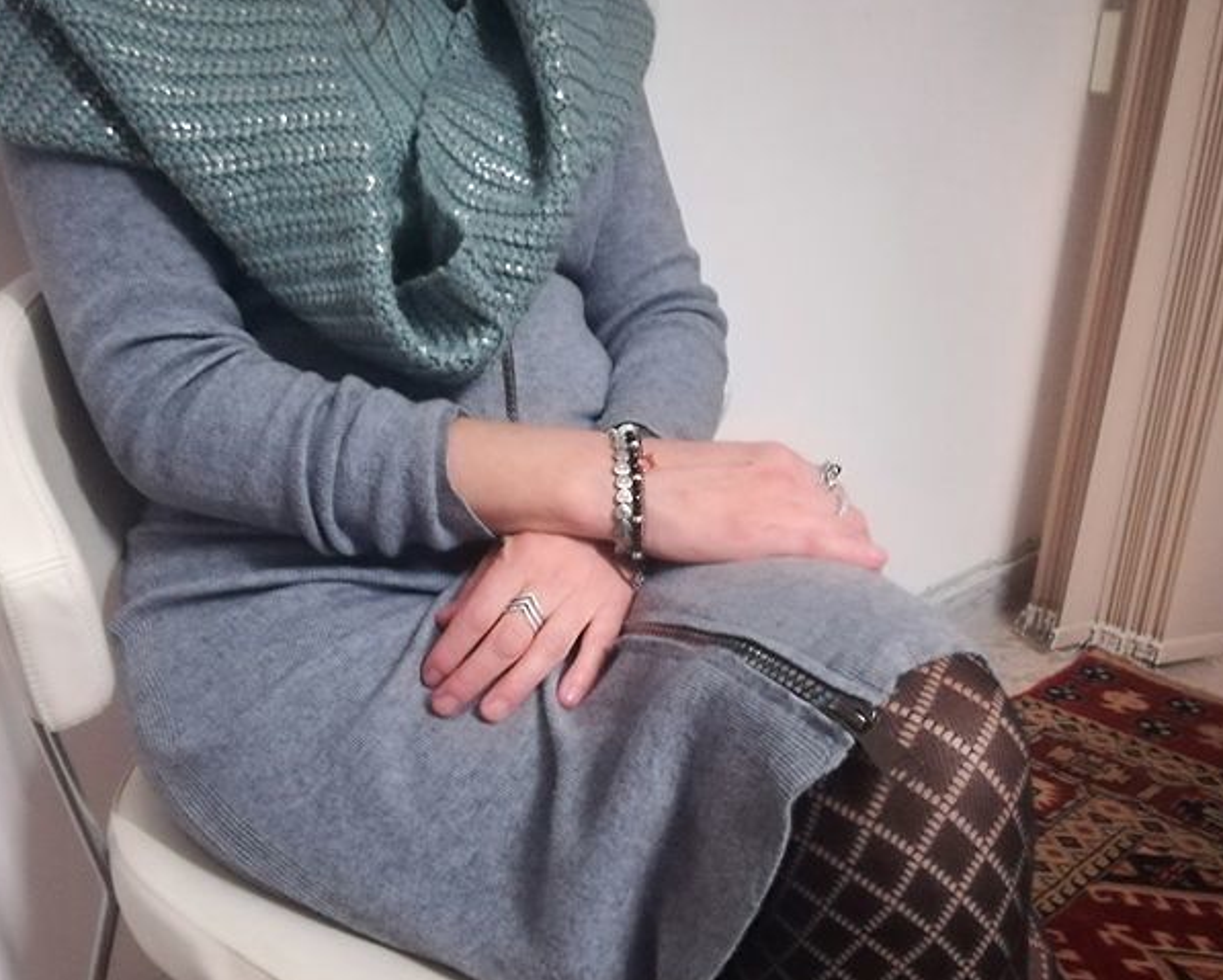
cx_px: 531
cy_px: 595
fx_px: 1231
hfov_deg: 52.7
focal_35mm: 34
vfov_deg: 43.1
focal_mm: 3.83
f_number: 2.2
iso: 1250
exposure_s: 1/14.3
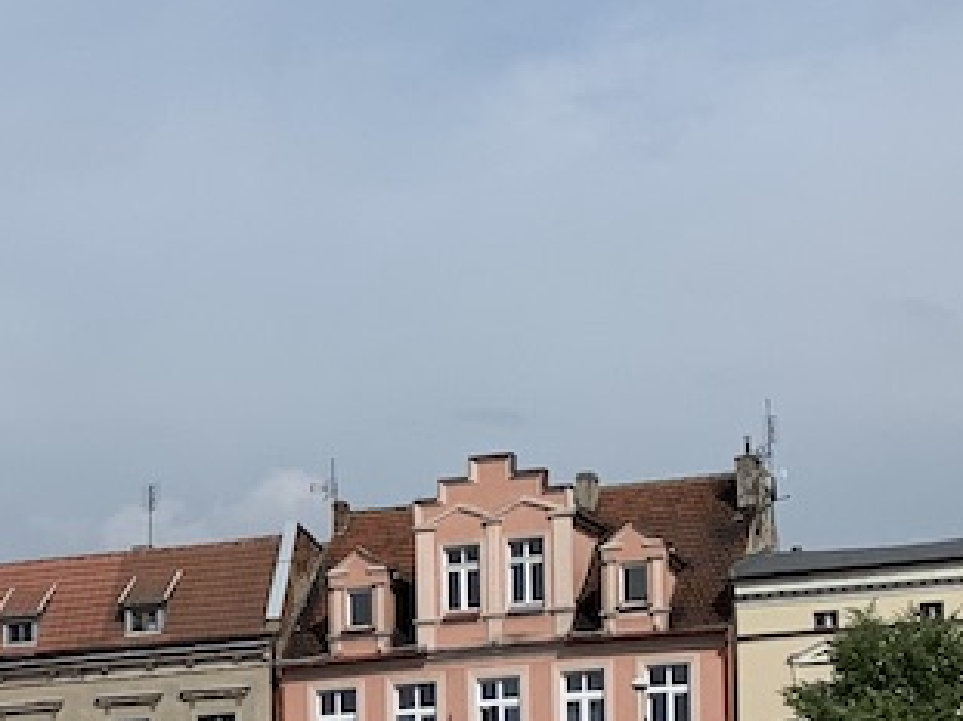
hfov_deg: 16.9
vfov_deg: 13.0
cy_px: 1111
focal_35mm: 107
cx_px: -406
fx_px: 2976
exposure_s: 1/6452
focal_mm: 4.25
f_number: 1.8
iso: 25
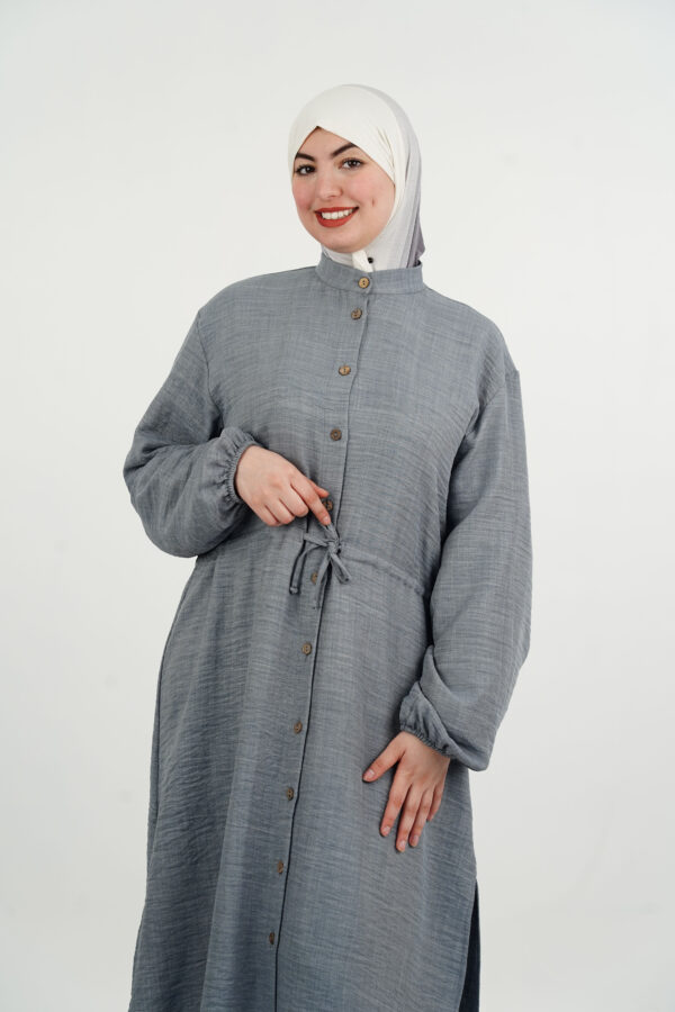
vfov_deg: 19.5
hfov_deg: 13.0
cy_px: 506
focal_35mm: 105
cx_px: 338
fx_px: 2953
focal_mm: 105
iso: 400
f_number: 6.3
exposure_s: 1/100
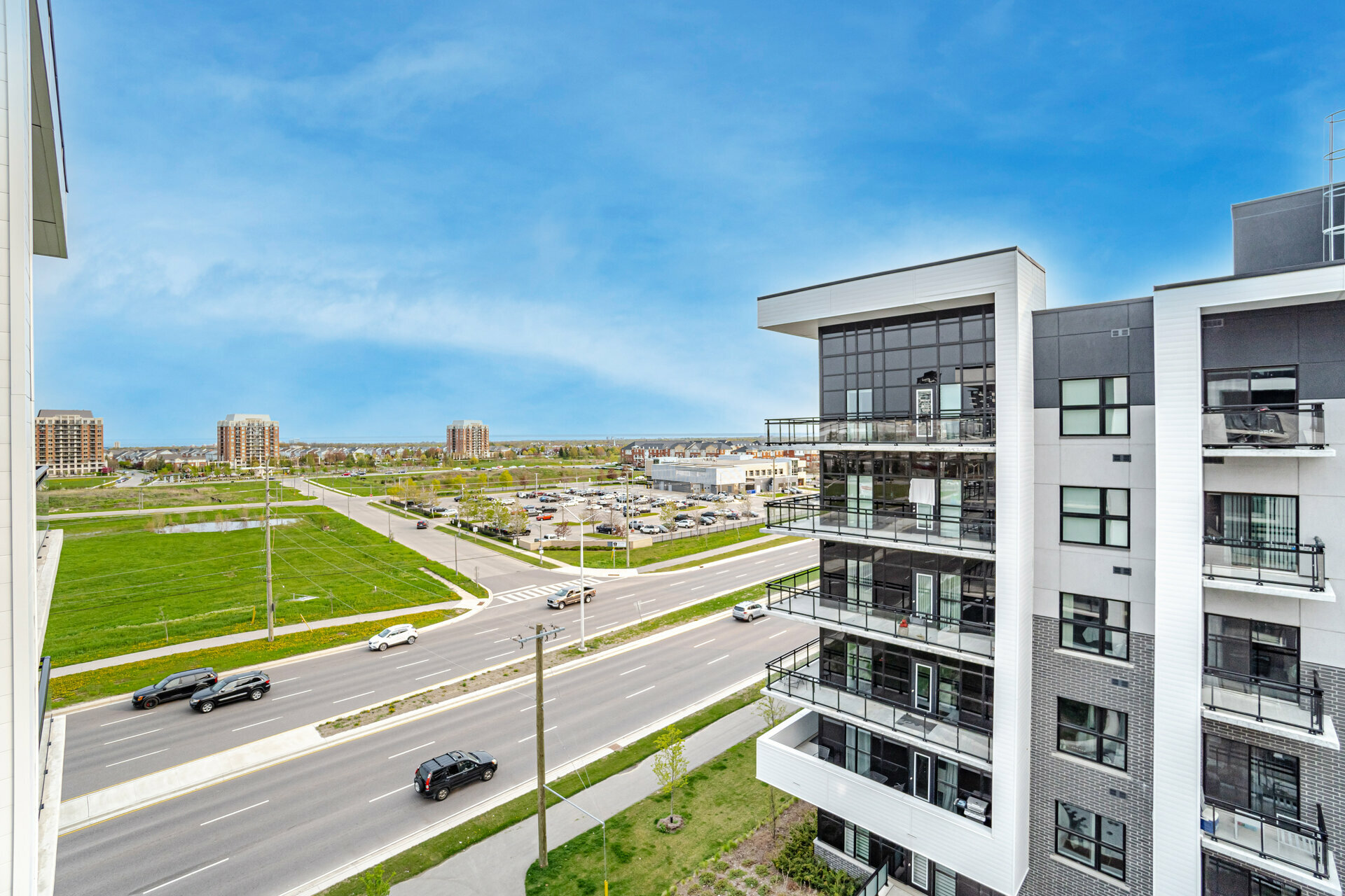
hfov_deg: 100.4
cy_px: 448
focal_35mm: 15
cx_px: 672
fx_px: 560
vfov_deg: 77.3
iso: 50
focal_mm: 10
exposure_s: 1/400
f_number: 5.6
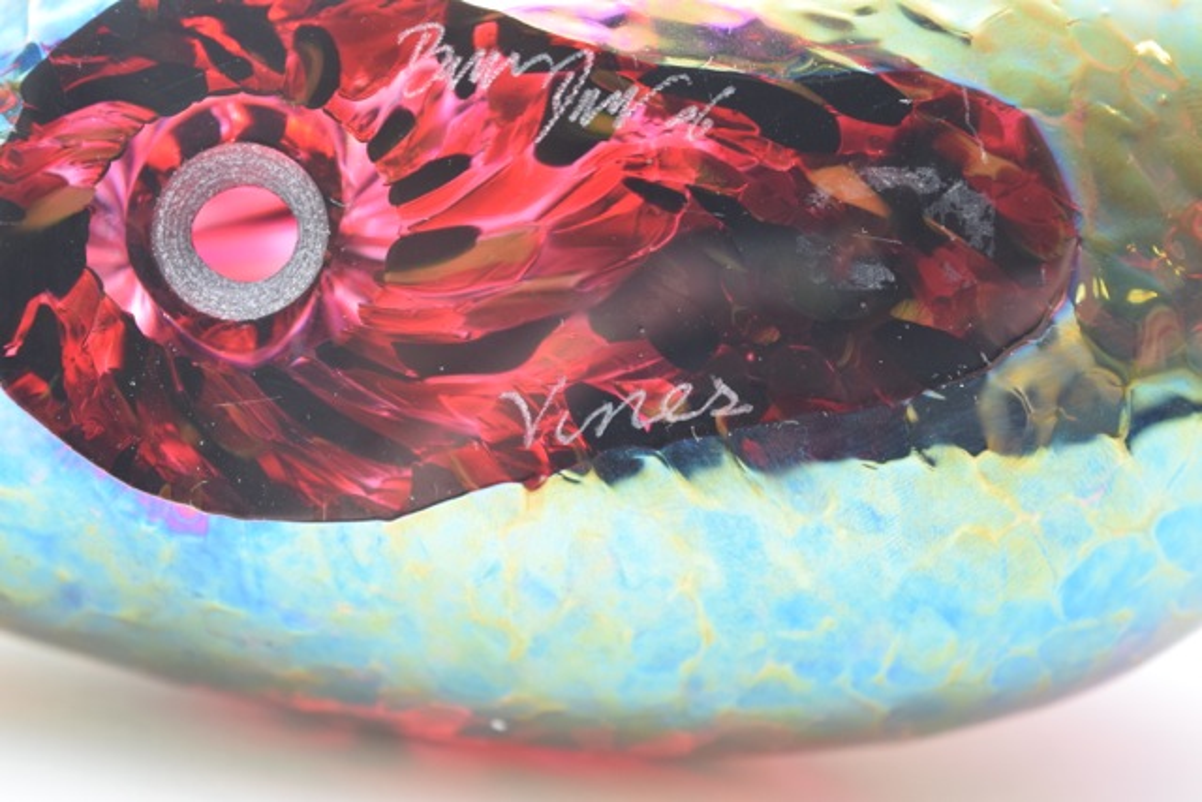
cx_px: 601
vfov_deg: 16.6
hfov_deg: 24.6
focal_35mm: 82
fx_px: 2755
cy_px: 401
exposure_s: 1/125
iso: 800
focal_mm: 55
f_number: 5.6
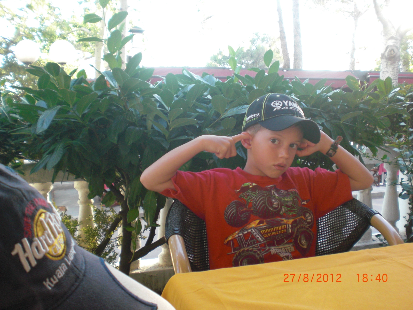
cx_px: 206
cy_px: 155
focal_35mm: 38
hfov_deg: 49.0
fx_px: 453
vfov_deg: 37.7
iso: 200
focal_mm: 6.3
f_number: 3.1
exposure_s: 1/80
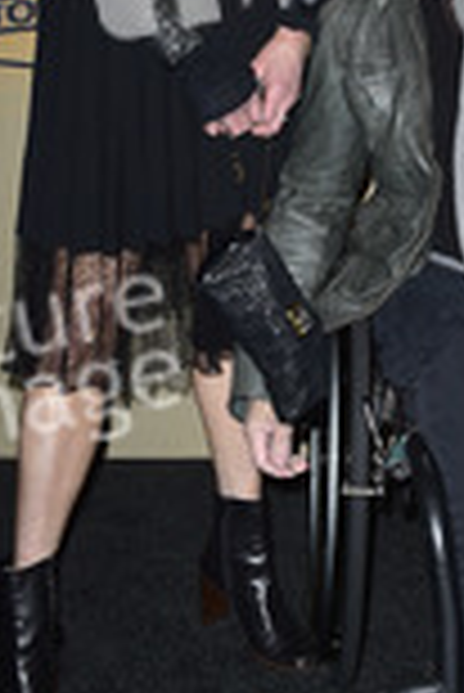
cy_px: 158
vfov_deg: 16.3
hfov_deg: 10.9
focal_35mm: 125
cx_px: 444
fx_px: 2411
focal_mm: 48
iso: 320
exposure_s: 1/250
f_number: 6.3
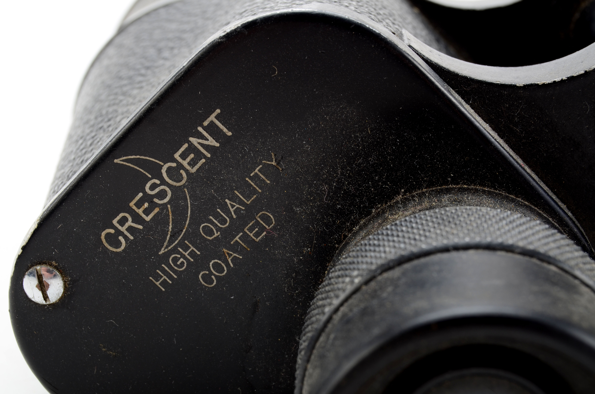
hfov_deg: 24.7
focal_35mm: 82
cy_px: 197
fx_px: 1361
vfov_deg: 16.5
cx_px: 298
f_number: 18
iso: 100
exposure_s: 1/160
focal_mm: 55
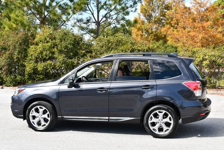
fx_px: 361
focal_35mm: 58
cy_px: 75
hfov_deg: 34.5
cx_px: 112
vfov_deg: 23.4
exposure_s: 1/250
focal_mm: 29
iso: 180
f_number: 8
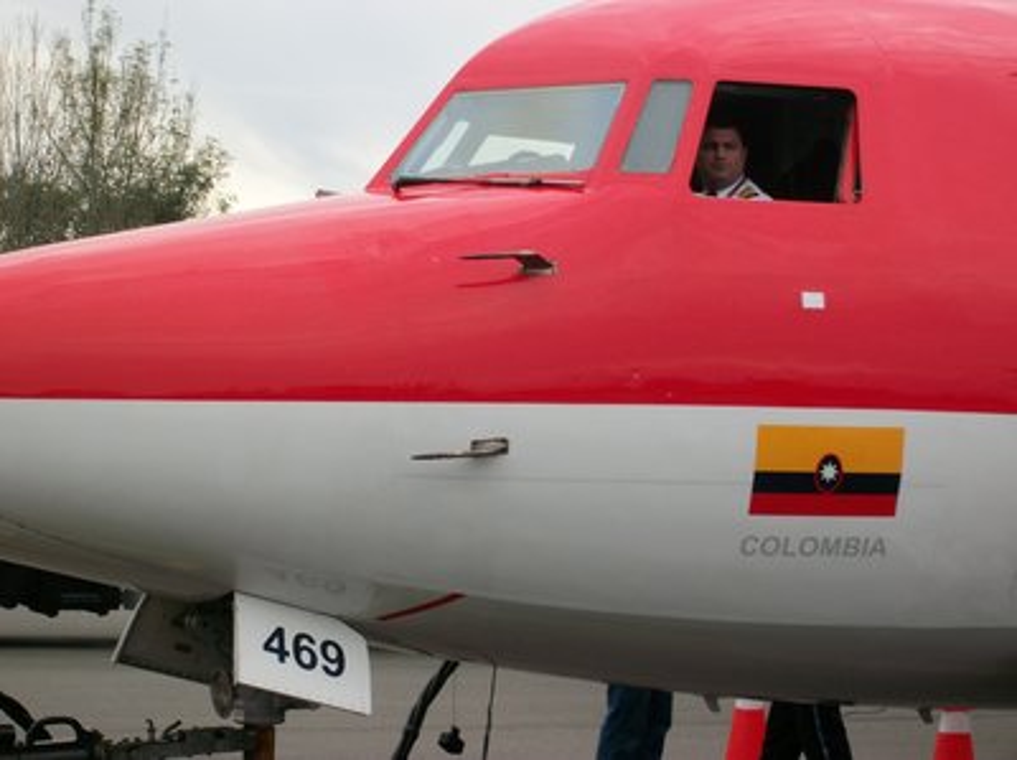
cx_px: 508
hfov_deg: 18.7
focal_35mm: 105
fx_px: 3081
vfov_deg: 14.1
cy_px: 380
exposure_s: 1/125
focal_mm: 18.8
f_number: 5.7
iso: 80
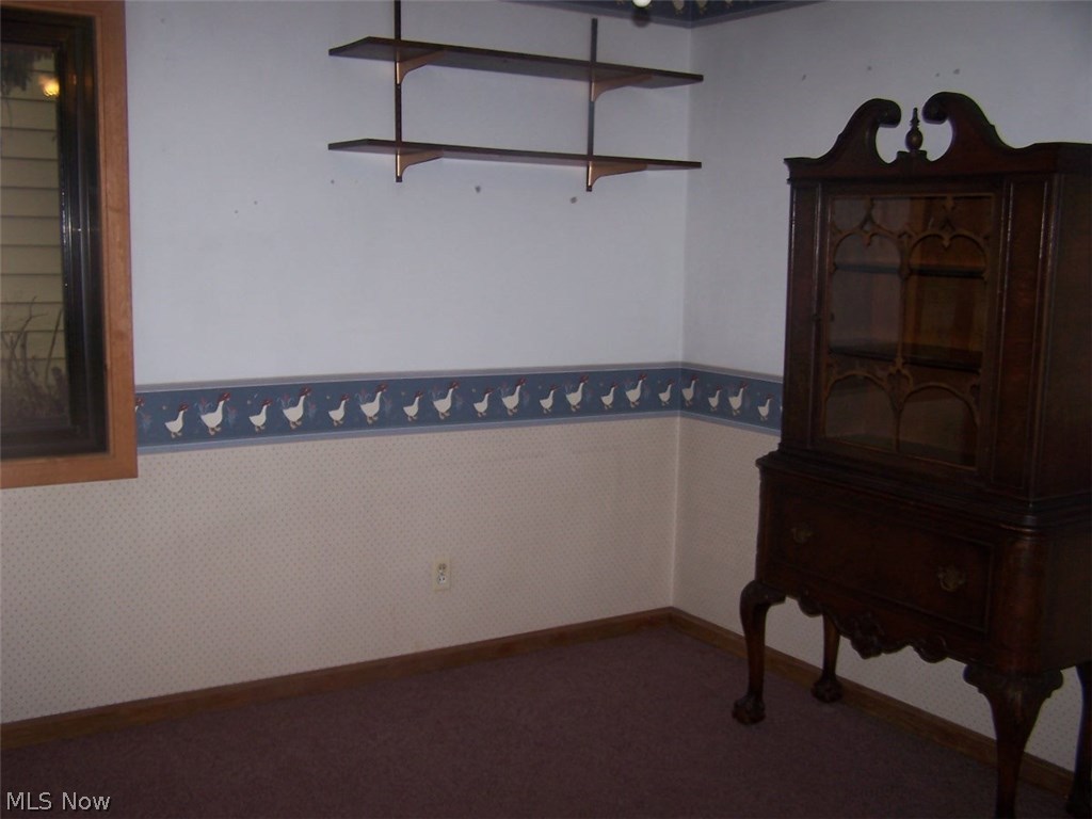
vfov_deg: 37.7
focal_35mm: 38
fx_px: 1199
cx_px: 546
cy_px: 410
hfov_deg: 49.0
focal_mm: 6.3
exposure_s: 1/60
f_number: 2.8
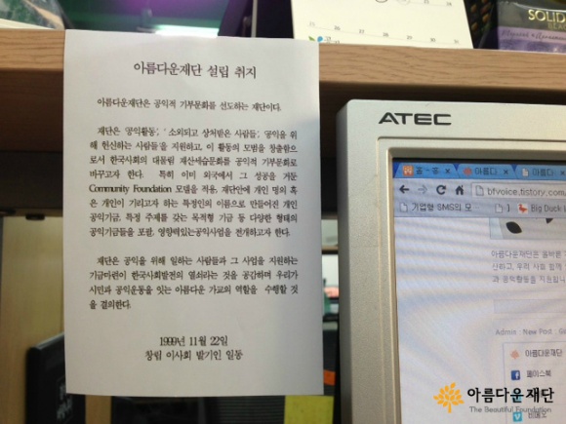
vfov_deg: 42.9
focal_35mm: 33
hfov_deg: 55.4
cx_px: 283
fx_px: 540
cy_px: 212
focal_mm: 4.13
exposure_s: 1/24
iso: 50
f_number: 2.4
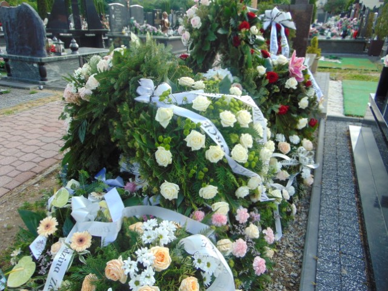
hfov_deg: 69.4
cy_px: 146
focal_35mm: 25
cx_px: 194
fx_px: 280
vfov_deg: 54.9
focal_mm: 4.5
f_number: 3
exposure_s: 1/320
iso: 80
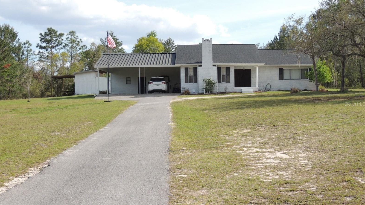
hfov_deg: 37.9
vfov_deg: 21.8
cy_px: 104
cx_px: 182
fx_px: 532
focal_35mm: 55
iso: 100
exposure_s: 1/640
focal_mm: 8.9
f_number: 3.6
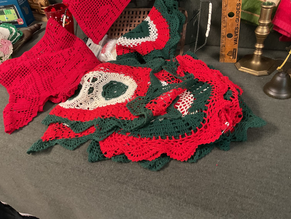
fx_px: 244
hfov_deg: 61.7
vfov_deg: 48.2
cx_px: 146
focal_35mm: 29
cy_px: 110
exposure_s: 1/30
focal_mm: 3
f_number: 1.8
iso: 320
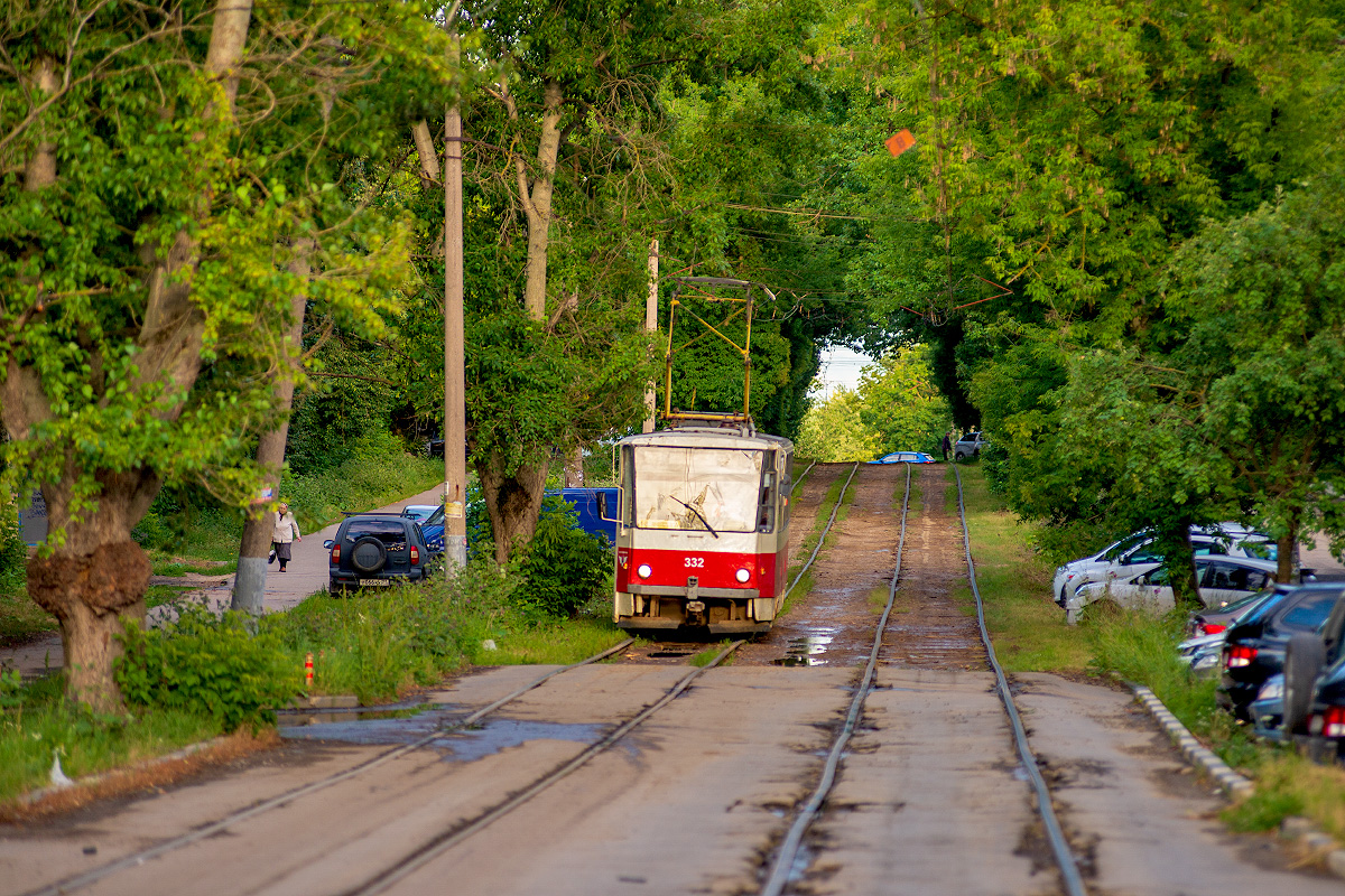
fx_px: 7472
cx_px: 672
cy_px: 448
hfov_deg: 10.3
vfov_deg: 6.9
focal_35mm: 200
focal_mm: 200
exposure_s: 1/640
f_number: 3.2
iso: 250
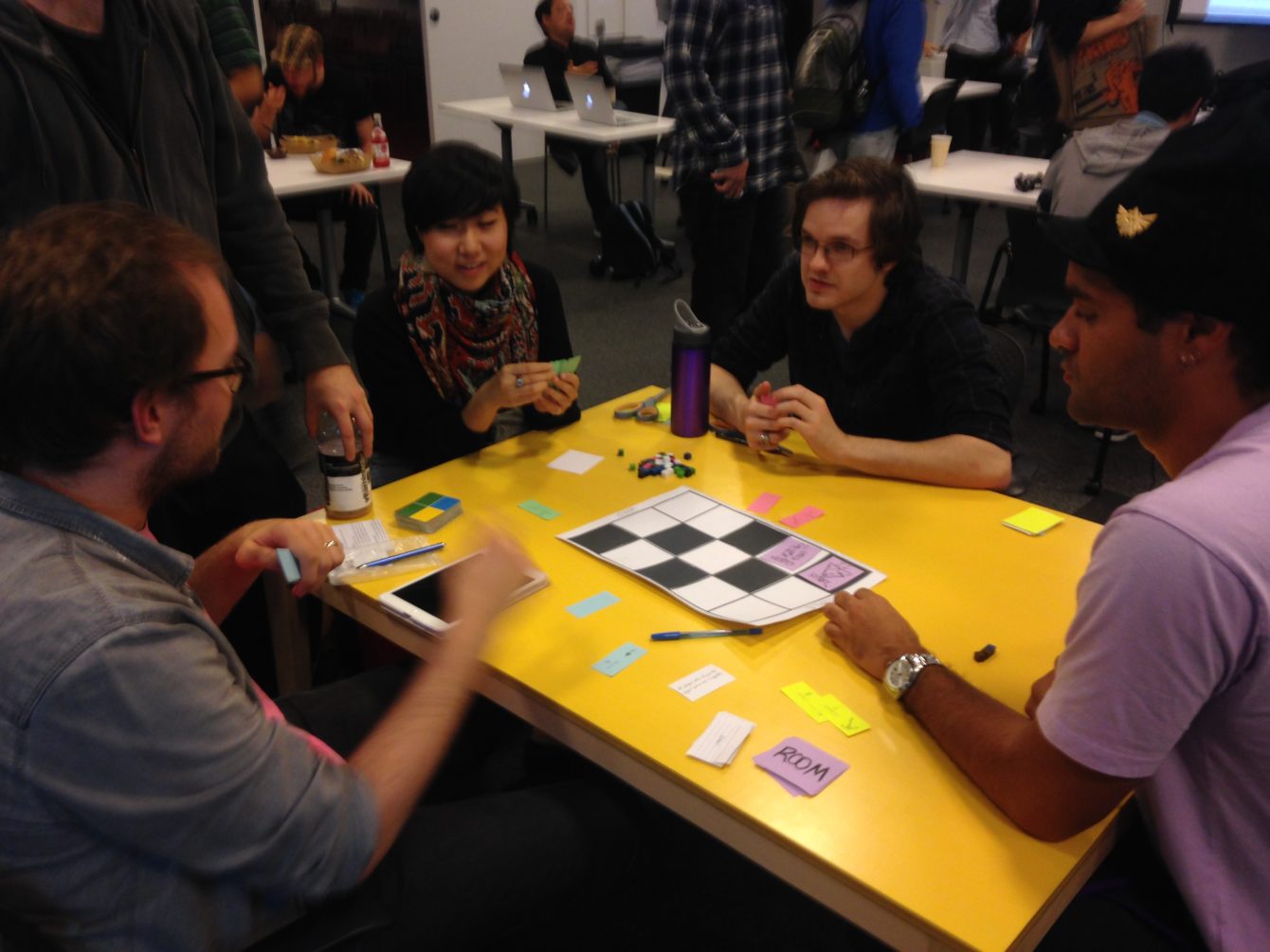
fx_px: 1211
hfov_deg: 55.4
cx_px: 635
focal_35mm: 33
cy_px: 476
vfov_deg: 42.9
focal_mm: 4.12
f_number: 2.4
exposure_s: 1/20
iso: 80
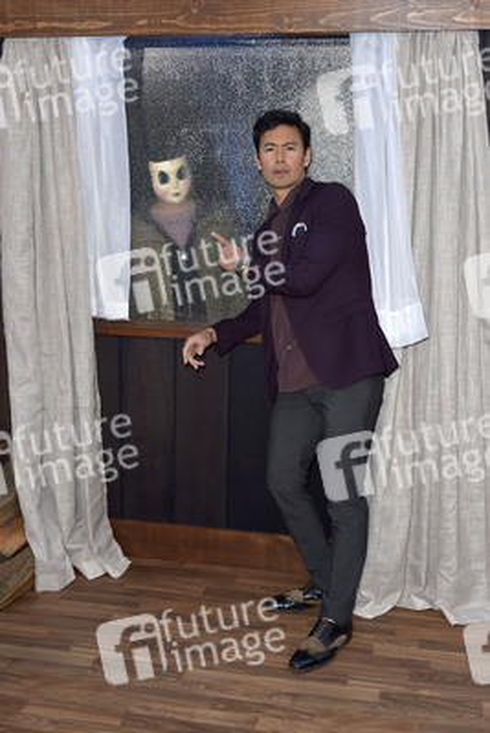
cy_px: 366
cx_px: 245
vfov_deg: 55.8
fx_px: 694
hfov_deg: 38.9
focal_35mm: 34
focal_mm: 34
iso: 400
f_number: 6.3
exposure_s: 1/250
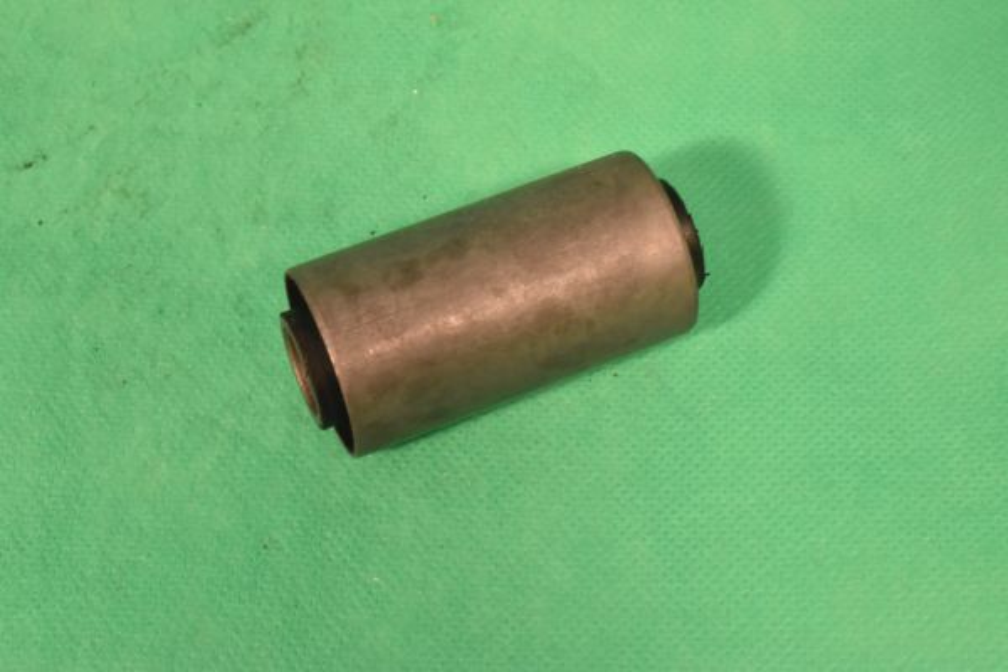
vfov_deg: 18.9
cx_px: 504
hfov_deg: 28.1
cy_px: 336
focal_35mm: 72
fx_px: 2016
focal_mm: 48
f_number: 18
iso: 2200
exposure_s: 1/80
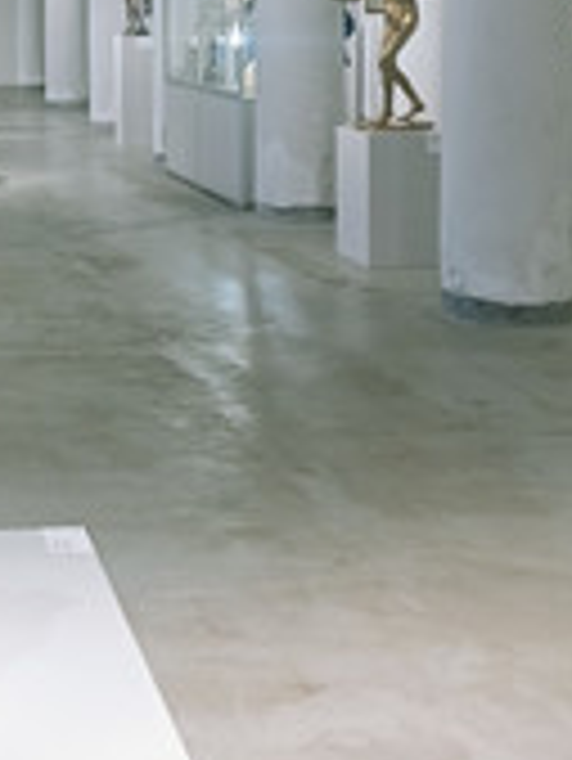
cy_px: 153
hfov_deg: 16.9
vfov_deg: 23.2
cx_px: -155
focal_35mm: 83
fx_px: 1826
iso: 325
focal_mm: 4.69
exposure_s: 1/100
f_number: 1.8
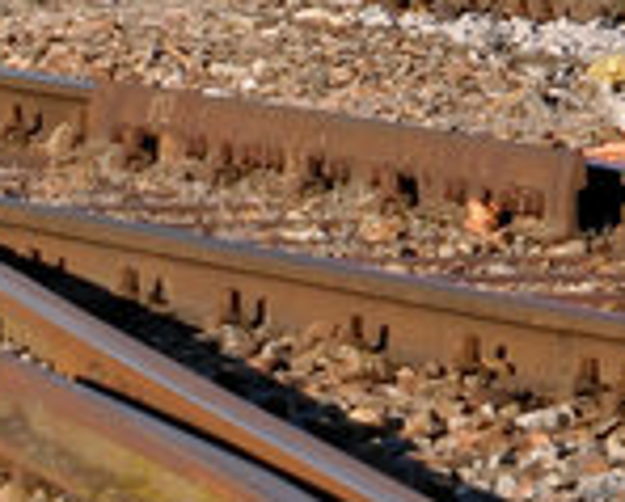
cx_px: 988
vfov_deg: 1.9
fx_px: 14772
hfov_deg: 2.4
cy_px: -1133
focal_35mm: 797
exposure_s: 1/1000
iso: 250
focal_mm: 70
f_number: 5.6
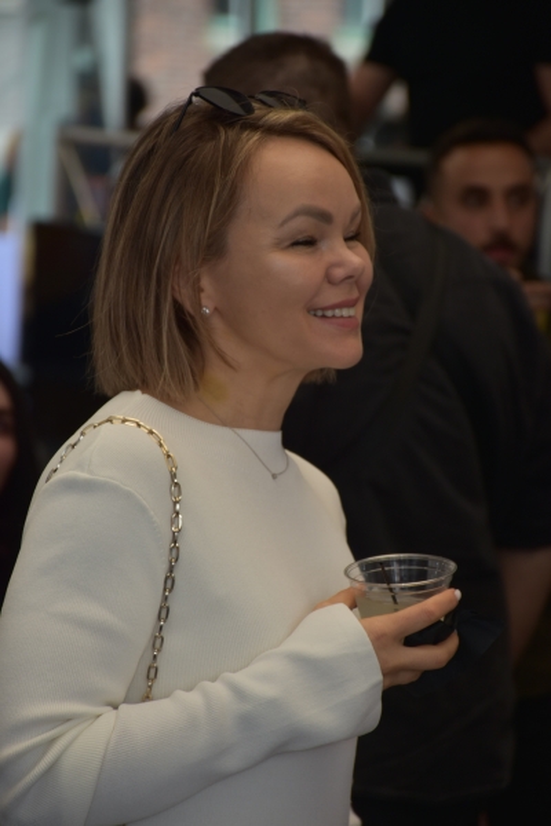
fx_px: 4821
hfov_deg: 6.5
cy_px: 413
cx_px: 276
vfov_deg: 9.8
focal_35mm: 210
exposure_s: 1/125
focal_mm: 140
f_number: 5.6
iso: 140
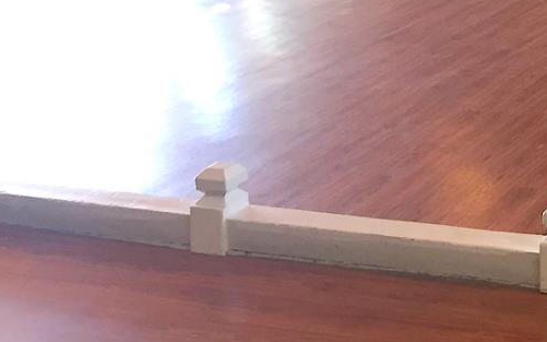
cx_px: 805
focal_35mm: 92
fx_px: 1371
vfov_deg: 13.2
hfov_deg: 19.8
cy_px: -216
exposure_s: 1/30
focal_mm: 4.15
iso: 50
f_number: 2.2
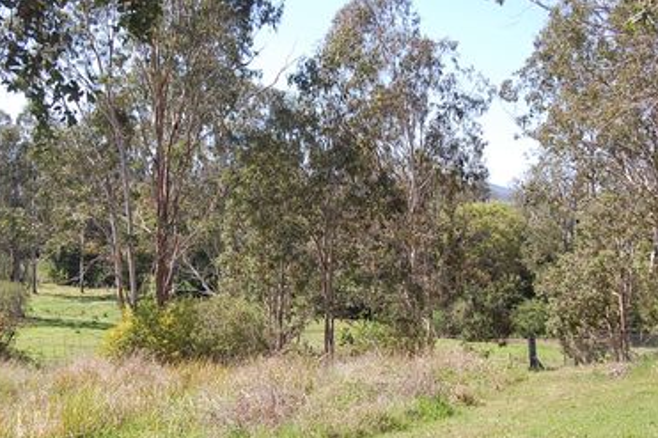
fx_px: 1041
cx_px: 284
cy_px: 219
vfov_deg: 23.8
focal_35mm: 57
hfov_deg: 35.0
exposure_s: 1/200
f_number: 7.1
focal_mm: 30
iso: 200
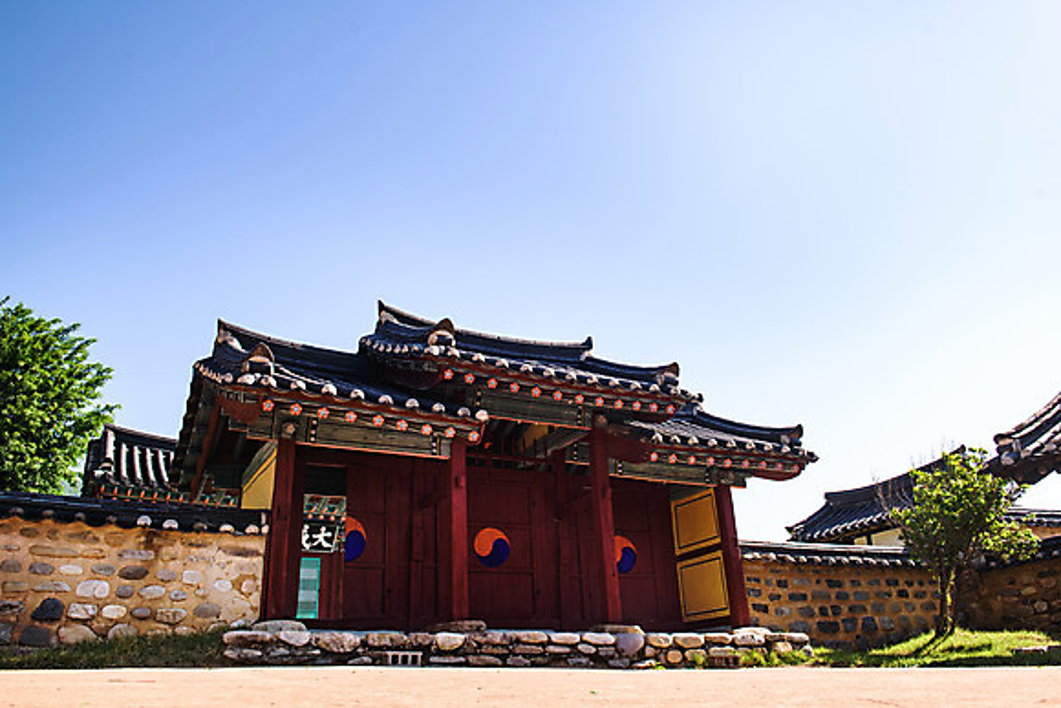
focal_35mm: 30
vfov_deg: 43.6
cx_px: 543
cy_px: 351
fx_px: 884
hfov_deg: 61.9
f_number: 8
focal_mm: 29
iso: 200
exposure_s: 1/320
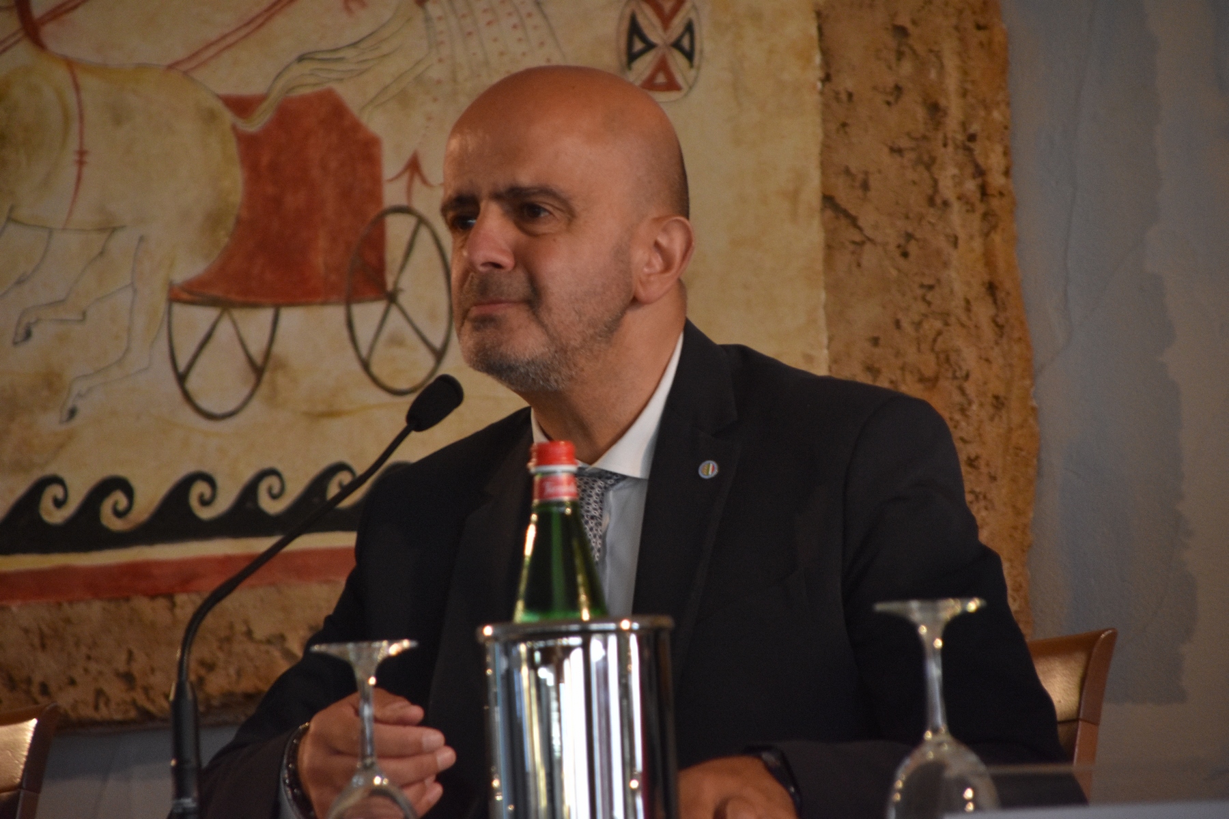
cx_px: 614
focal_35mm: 278
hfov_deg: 7.4
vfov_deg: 5.0
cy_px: 410
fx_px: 9473
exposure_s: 1/125
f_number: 6.3
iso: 1600
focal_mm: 185
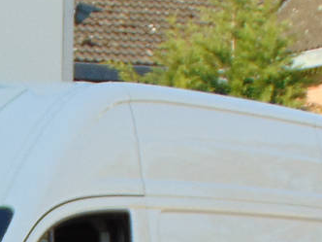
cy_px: 492
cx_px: -157
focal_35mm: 241
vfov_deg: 6.0
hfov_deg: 8.1
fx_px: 2242
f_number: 3.5
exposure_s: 1/250
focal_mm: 9
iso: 80
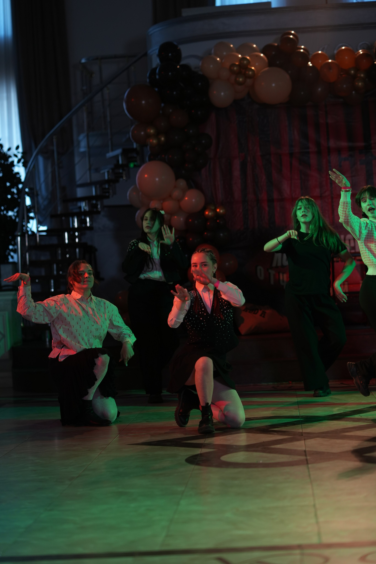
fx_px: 1332
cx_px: 188
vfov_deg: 23.9
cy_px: 282
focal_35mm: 85
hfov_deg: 16.1
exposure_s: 1/400
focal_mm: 85
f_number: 2.2
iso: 800
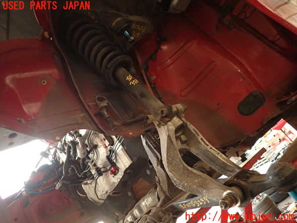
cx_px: 148
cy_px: 112
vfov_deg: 54.9
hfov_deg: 69.4
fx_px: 214
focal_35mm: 25
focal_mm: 4.5
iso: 250
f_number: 2
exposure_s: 1/30
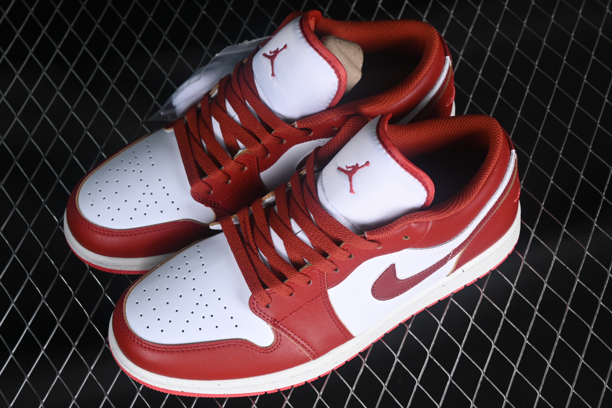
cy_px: 204
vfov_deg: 18.2
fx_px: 1275
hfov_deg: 27.0
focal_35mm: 75
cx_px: 306
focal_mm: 50
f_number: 7.1
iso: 160
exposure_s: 1/80
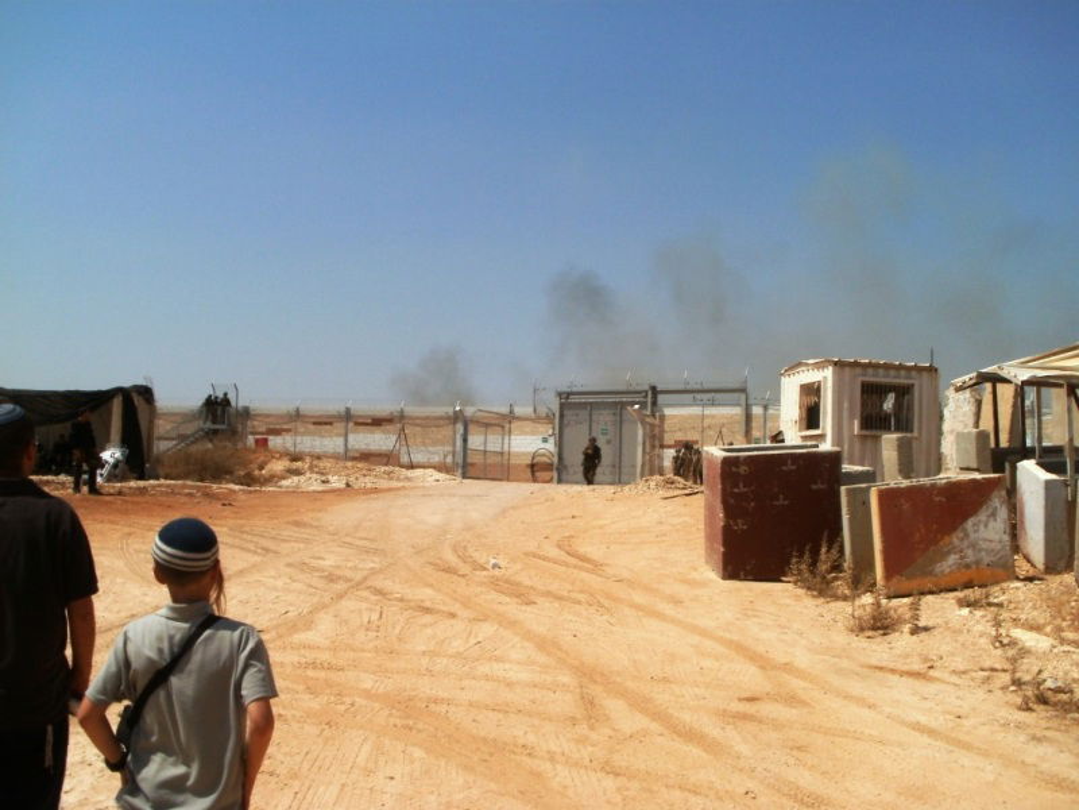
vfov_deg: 39.7
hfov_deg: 51.4
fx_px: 1122
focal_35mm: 36
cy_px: 405
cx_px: 540
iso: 100
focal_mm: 6.3
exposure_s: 1/1600
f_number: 5.6
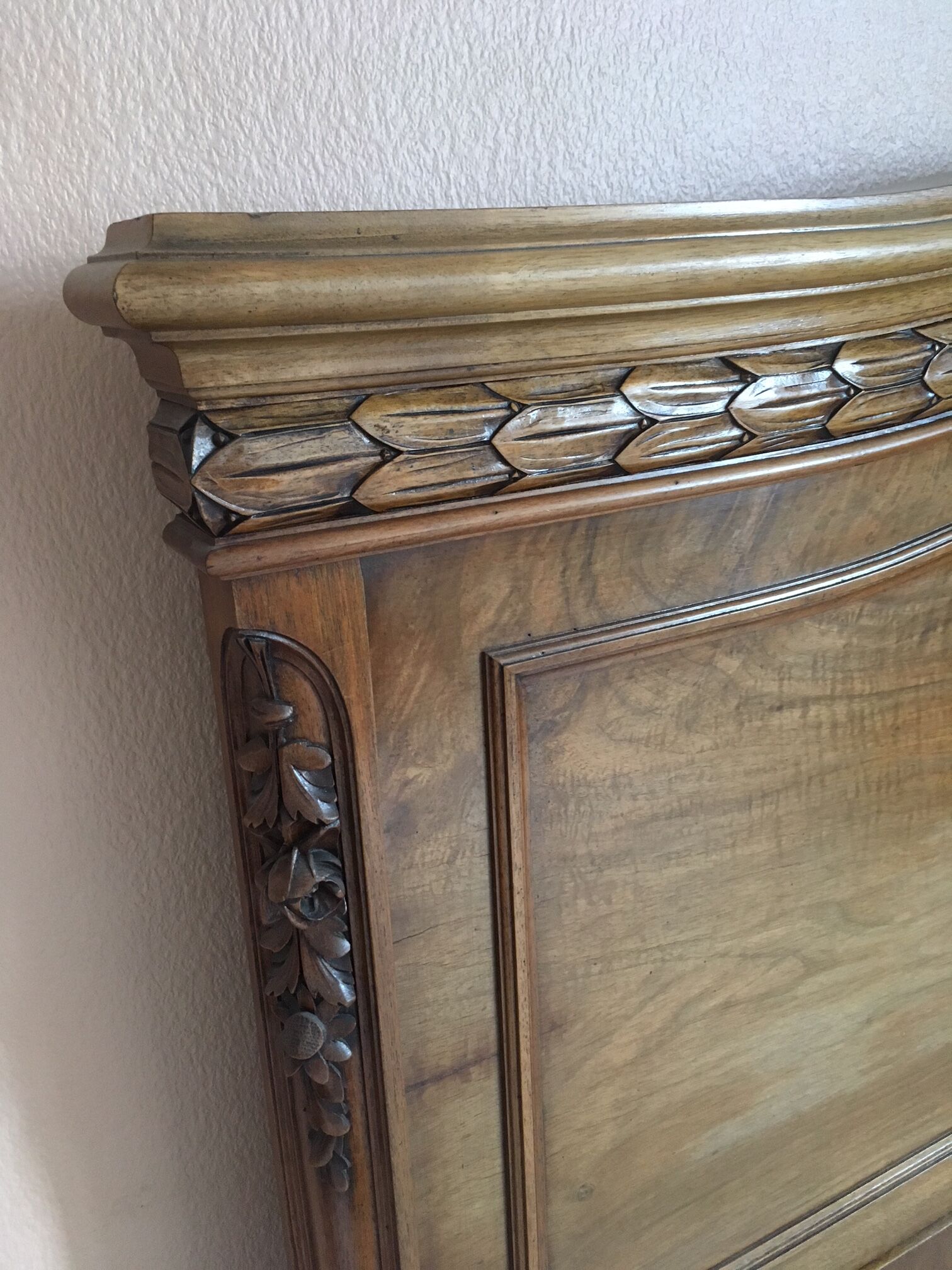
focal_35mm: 29
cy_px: 635
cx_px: 476
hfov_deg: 48.2
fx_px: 1063
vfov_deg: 61.7
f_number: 2.2
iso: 200
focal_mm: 4.15
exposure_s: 1/33
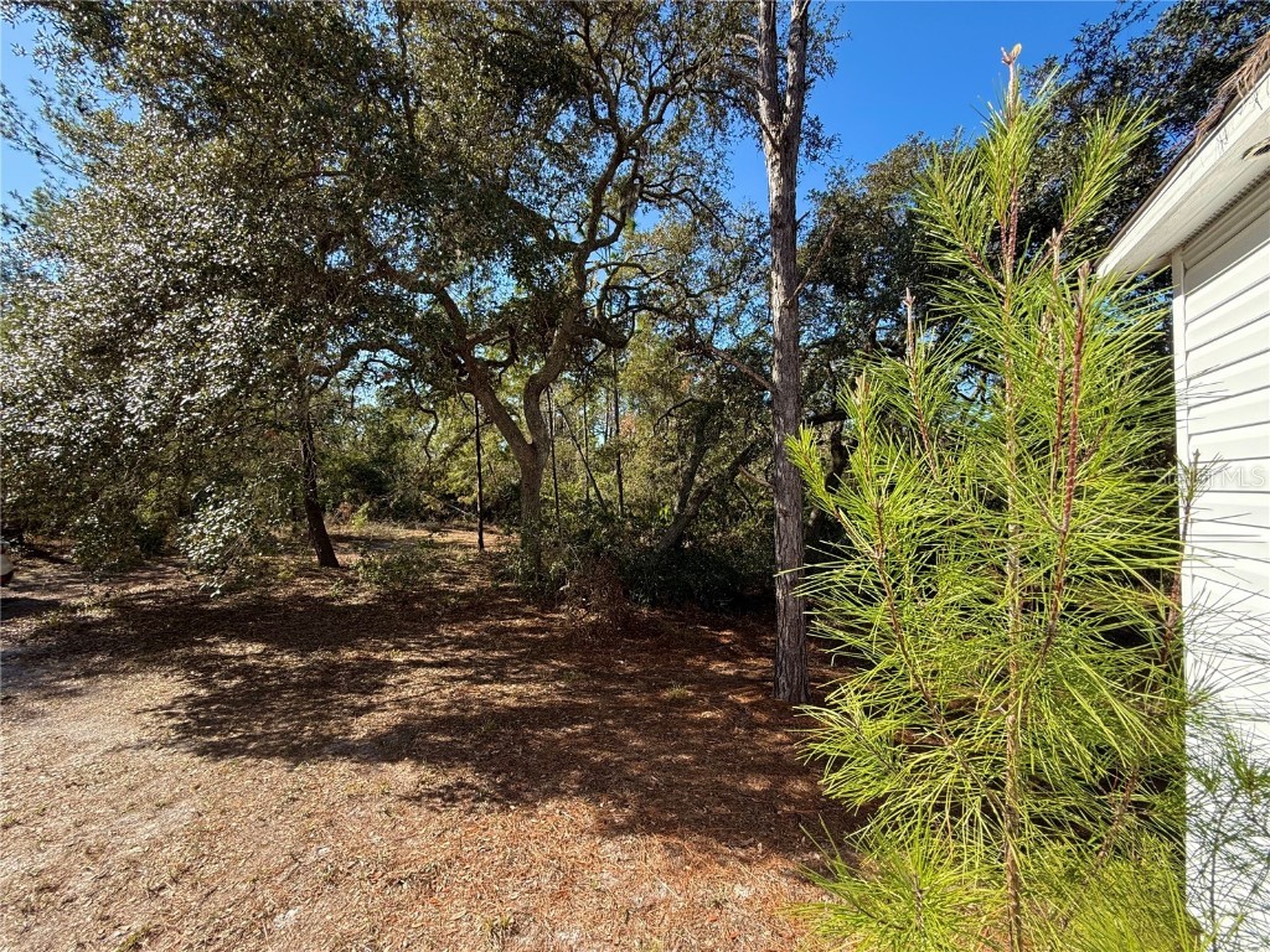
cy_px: 476
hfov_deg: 102.1
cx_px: 635
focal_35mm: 14
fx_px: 514
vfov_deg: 85.7
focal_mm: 2.22
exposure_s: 1/451
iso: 50
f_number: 2.2
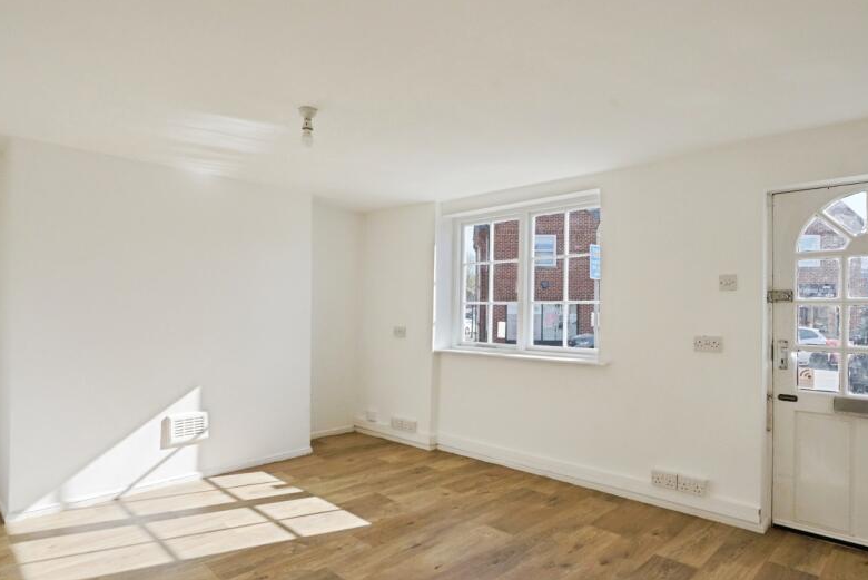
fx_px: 507
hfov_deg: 81.1
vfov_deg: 59.5
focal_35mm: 21
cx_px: 452
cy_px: 303
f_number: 9
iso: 1250
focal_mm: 16
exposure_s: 1/1000
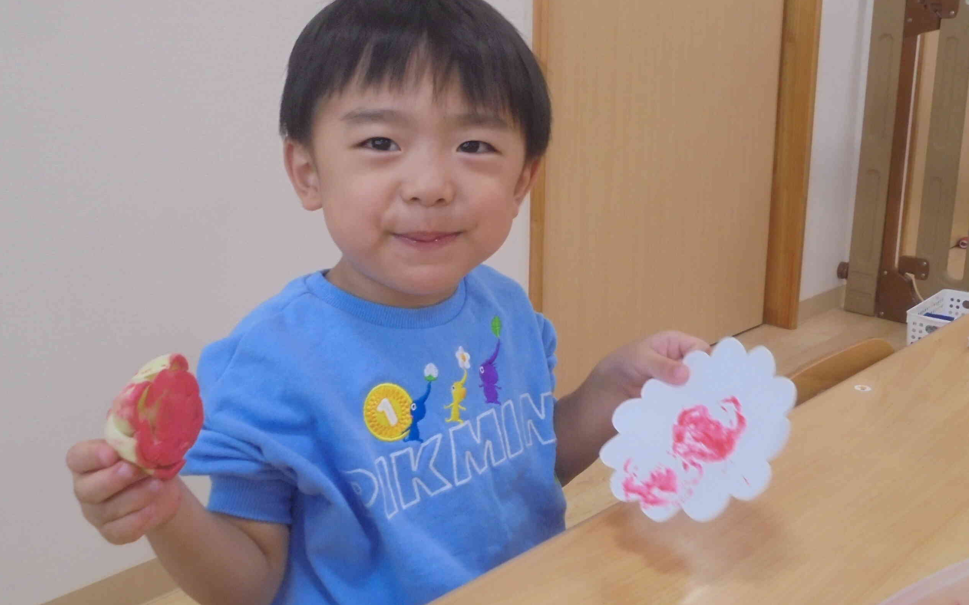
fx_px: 977
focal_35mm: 37
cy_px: 264
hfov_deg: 52.7
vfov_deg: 34.4
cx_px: 494
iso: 400
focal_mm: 6.1
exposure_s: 1/125
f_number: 4
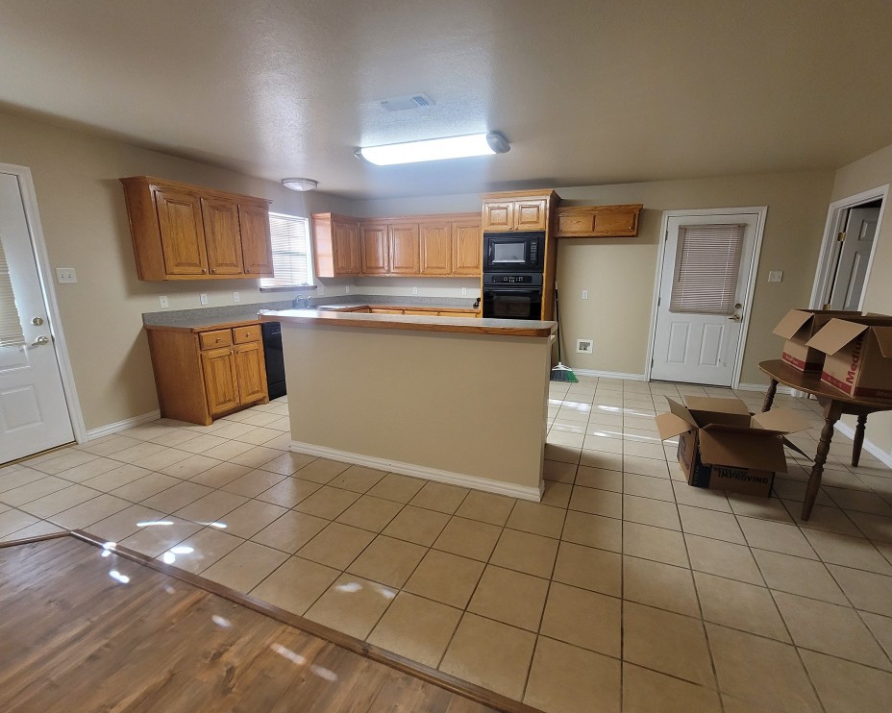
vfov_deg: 88.0
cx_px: 461
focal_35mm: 14
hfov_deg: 100.7
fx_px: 370
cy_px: 362
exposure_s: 1/59
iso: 320
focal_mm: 2.2
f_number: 2.2
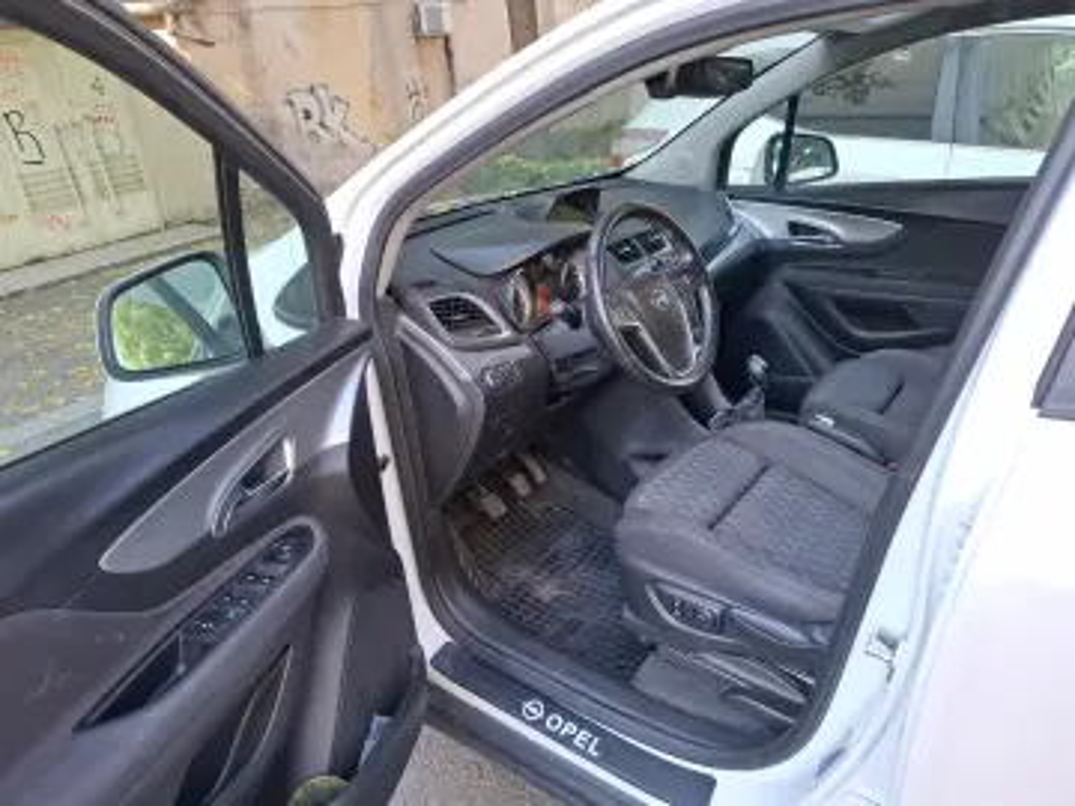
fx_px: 714
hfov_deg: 73.9
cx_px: 538
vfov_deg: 58.9
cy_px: 403
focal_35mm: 23
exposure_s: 1/100
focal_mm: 5.54
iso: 50
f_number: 1.8
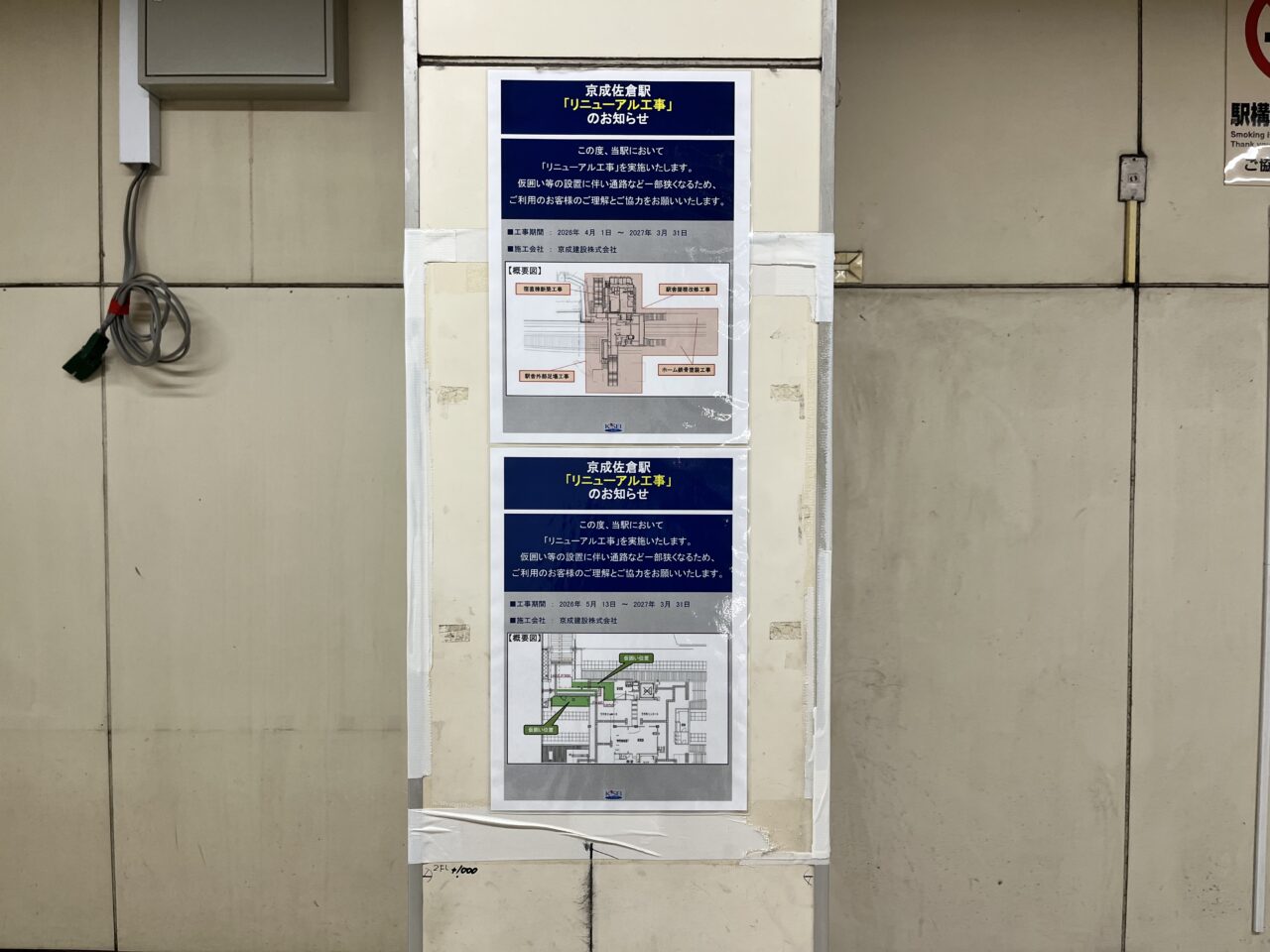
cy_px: 476
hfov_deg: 67.3
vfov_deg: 53.1
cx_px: 635
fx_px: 954
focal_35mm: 26
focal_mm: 5.1
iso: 80
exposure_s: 1/100
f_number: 1.6
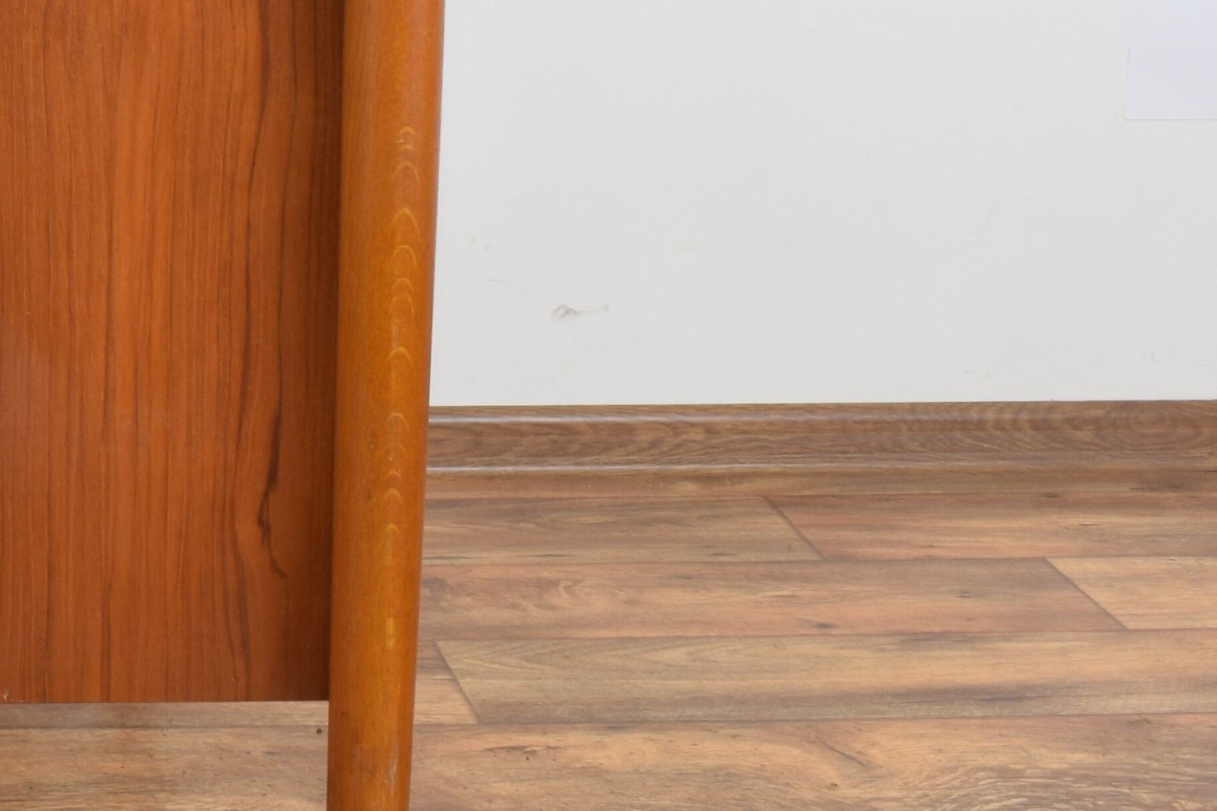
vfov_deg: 13.6
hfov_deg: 19.7
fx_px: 3312
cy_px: -139
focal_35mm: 98
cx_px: -205
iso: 100
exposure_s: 4
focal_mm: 20
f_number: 25
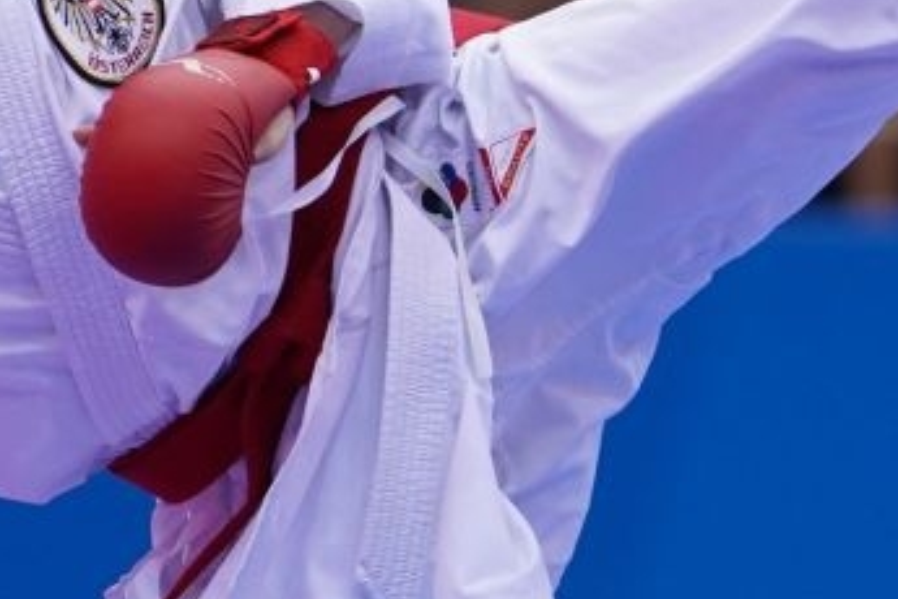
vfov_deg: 1.3
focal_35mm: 1043
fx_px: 26015
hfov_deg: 2.0
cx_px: 500
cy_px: 461
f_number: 2.8
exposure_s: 1/1000
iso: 1000
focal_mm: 200
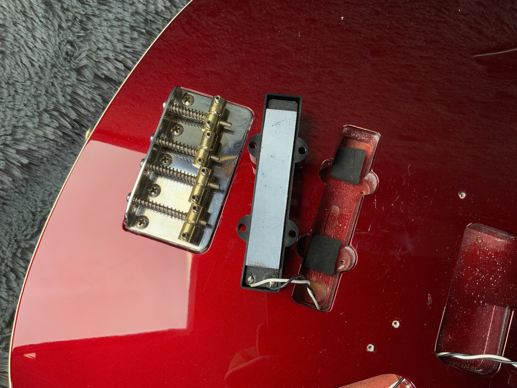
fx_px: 433
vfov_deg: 48.2
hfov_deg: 61.7
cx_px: 258
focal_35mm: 29
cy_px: 194
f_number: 1.8
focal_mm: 3
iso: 50
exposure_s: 1/120
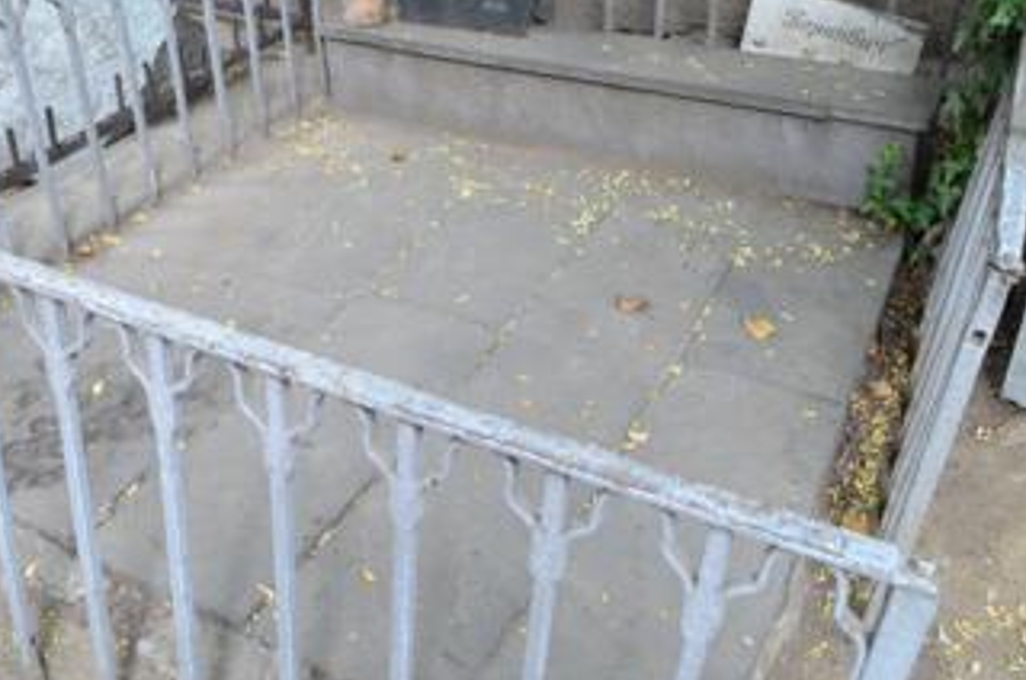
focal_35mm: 38
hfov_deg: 50.5
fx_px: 1081
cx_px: 426
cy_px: 263
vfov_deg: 34.8
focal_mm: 18
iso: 360
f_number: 5.6
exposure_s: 1/40
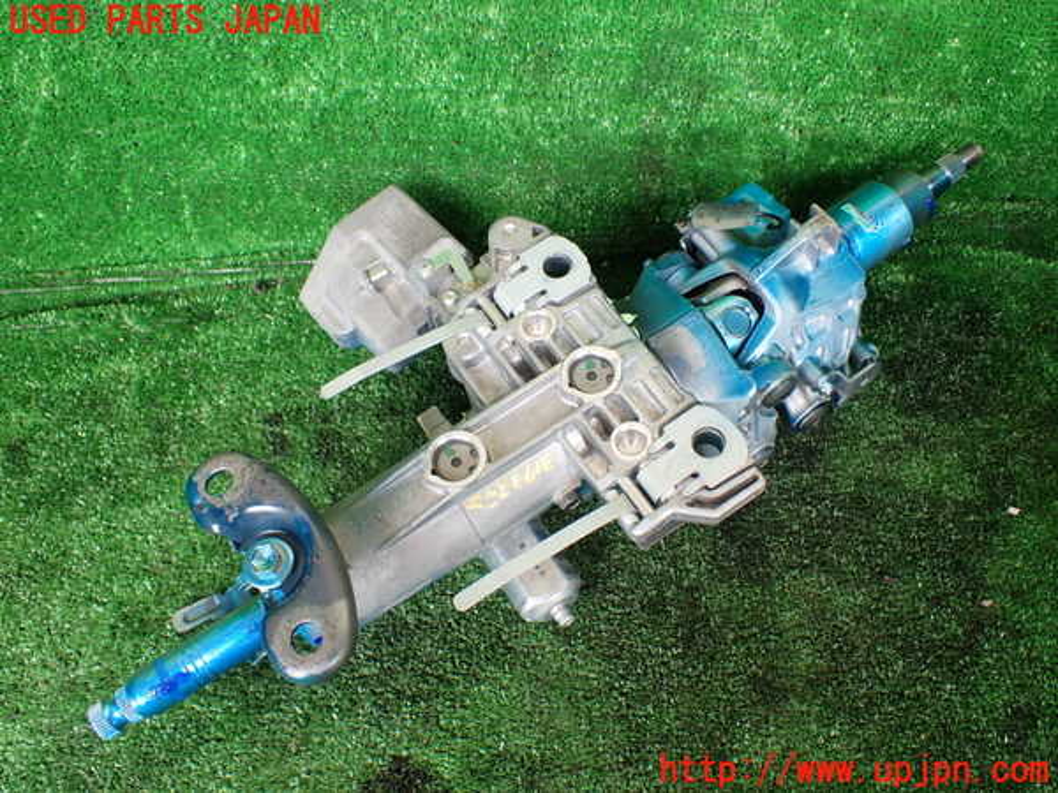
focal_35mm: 30
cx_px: 529
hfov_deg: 60.0
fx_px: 917
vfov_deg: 46.8
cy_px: 396
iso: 200
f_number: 2.3
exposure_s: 1/125
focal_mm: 5.4
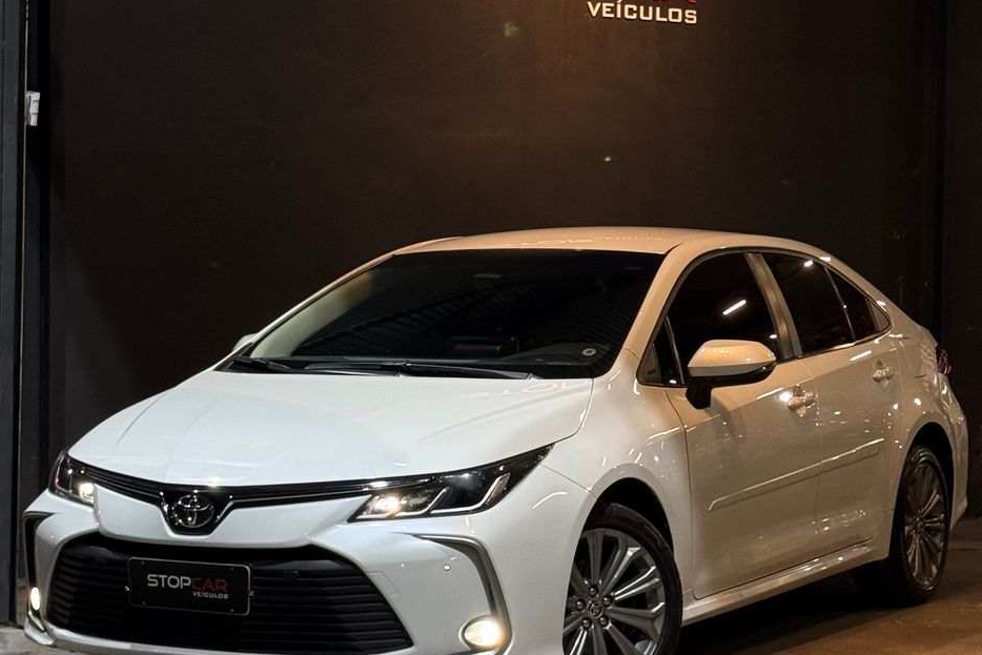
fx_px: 1391
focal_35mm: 51
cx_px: 498
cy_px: 333
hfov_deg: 38.9
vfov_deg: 26.5
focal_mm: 6.76
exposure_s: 1/60
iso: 100
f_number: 1.78
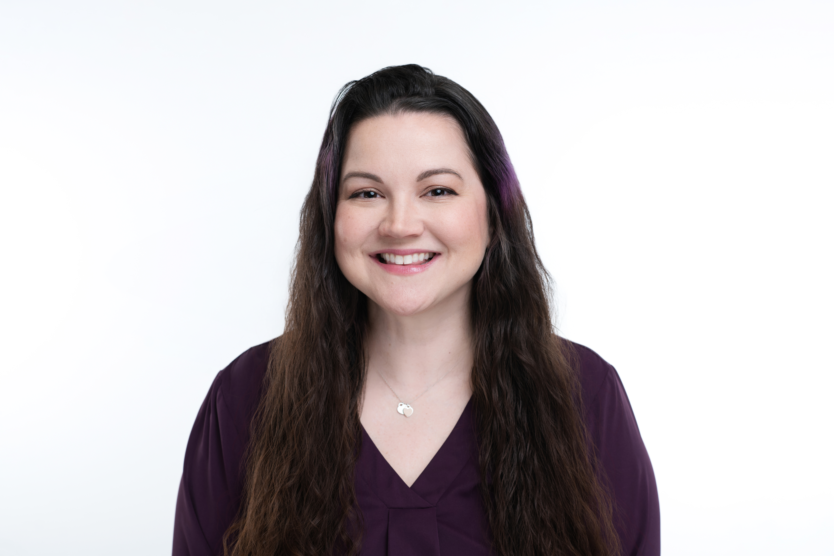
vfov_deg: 16.1
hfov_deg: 23.9
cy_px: 278
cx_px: 417
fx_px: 1969
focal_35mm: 85
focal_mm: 85
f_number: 5
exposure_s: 1/200
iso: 200
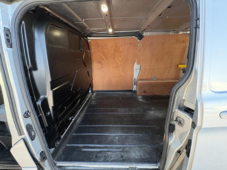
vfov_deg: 85.7
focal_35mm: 14
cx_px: 114
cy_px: 85
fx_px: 92
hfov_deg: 102.1
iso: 250
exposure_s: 1/65
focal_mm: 2.22
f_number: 2.2
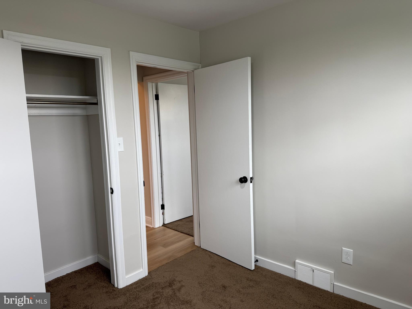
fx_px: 286
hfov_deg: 71.6
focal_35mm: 24
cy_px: 154
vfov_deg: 56.8
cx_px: 206
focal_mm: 6.76
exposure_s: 1/120
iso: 125
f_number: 1.78
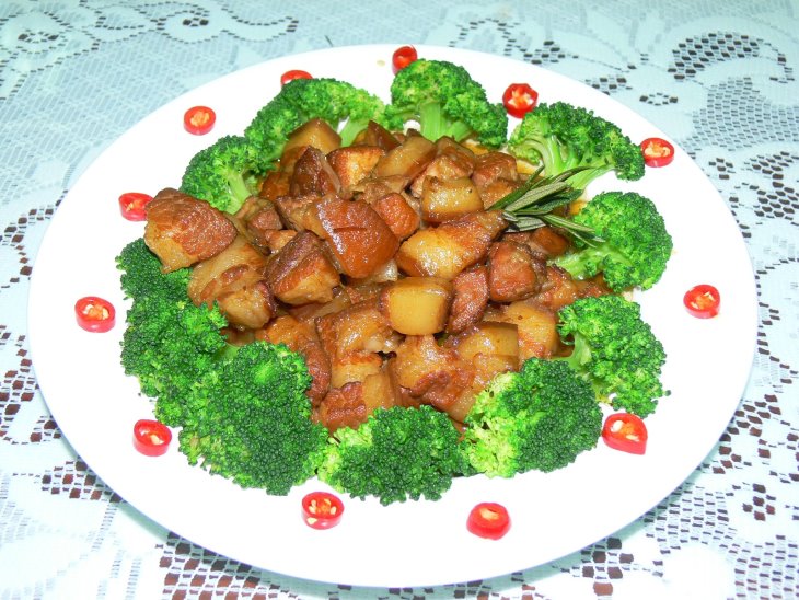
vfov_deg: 32.9
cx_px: 400
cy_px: 300
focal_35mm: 44
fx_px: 1016
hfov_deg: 42.9
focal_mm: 9.3
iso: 100
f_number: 3.2
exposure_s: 1/30
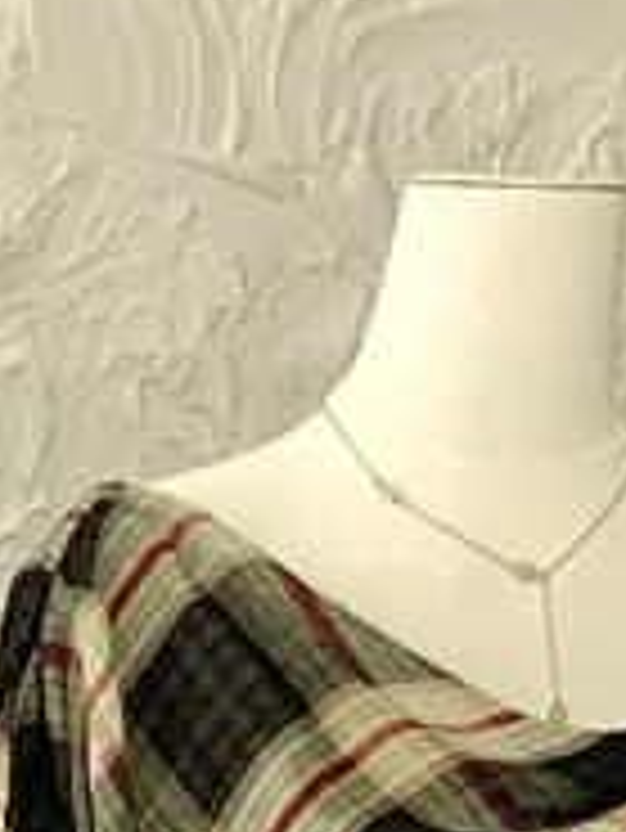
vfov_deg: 9.4
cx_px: -1031
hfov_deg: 6.8
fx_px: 4865
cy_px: 1367
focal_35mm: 202
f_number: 1.8
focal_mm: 4.25
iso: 100
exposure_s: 1/80
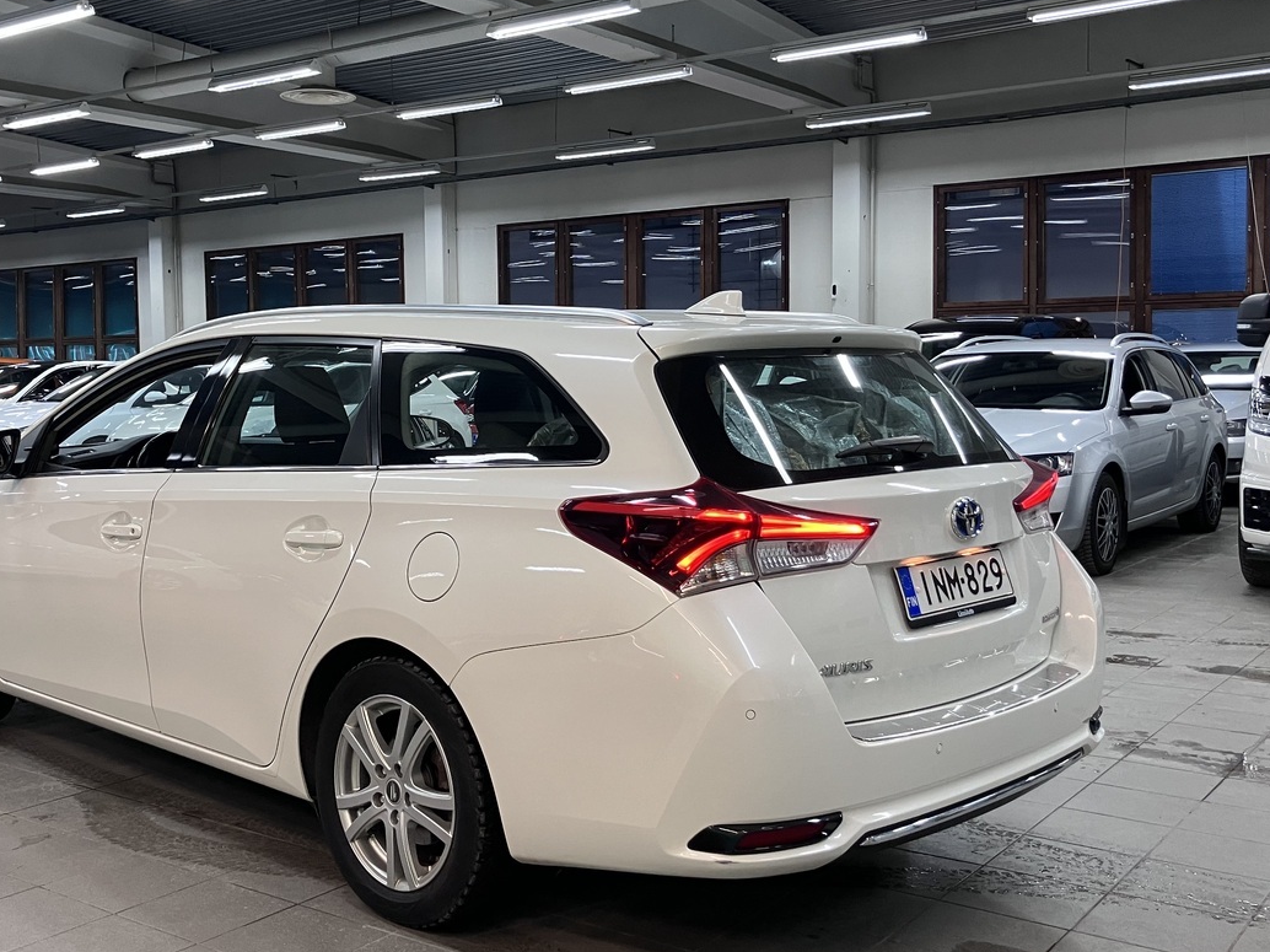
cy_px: 448
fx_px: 1431
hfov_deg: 47.6
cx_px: 518
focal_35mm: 39
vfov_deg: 36.8
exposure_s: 1/50
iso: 64
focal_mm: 3.99
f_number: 1.8
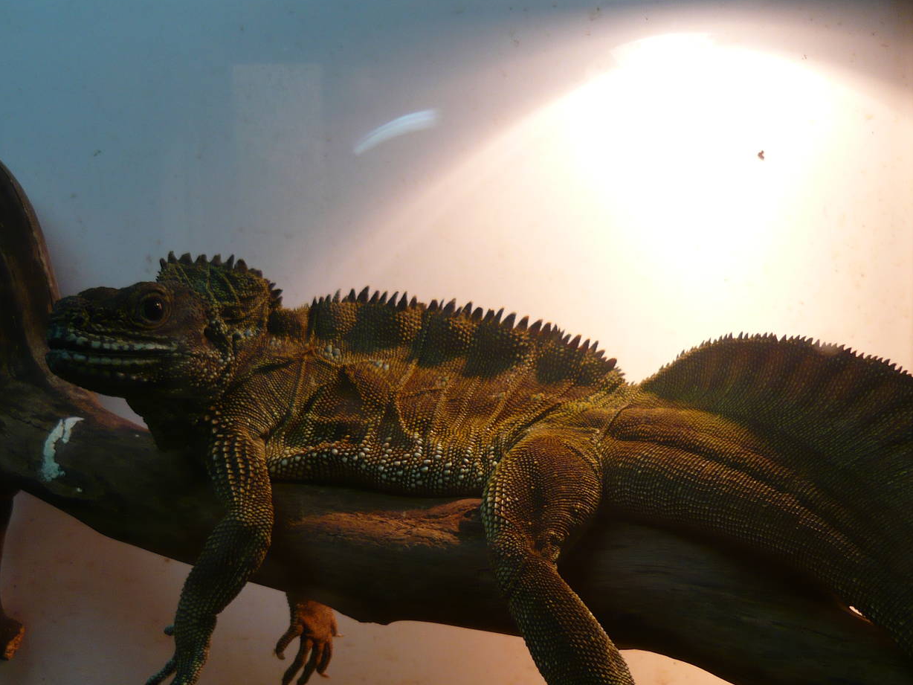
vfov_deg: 33.4
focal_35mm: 43
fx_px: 1134
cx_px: 439
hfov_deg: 43.8
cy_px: 441
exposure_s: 1/40
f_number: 2.8
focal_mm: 5.5
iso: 100
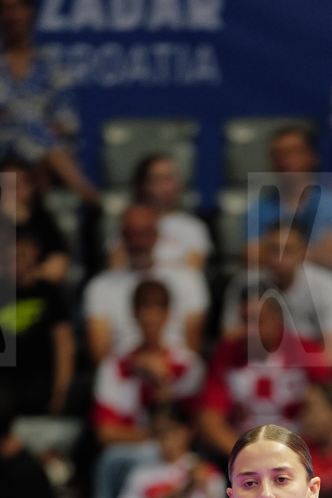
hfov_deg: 2.5
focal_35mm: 555
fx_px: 7671
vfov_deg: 3.7
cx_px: 292
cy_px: 648
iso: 3200
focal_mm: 190
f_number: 2.8
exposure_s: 1/1000
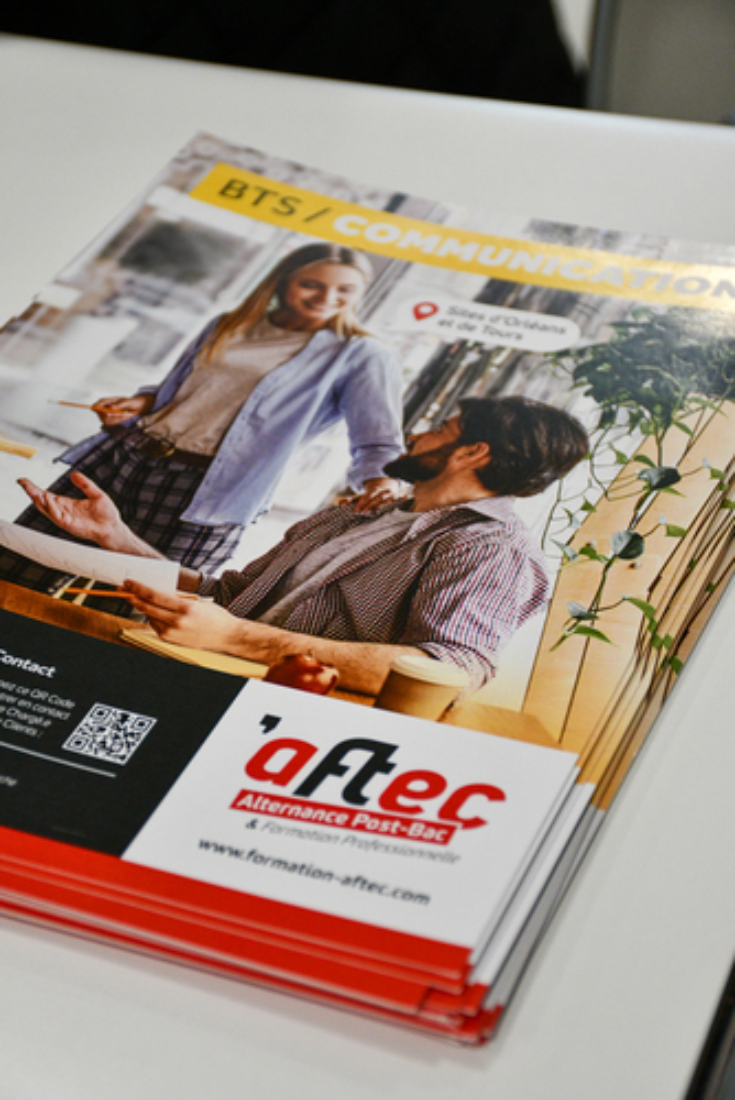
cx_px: 368
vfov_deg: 26.0
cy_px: 550
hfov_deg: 17.5
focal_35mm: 78
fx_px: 2385
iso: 1400
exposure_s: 1/125
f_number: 4.8
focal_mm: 52
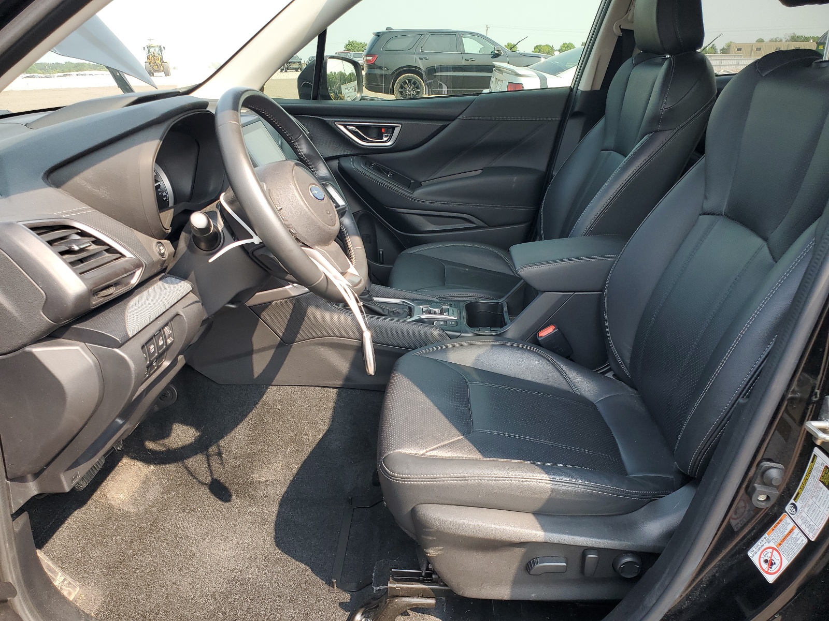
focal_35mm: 26
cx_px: 414
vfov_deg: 53.1
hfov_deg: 67.3
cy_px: 310
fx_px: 623
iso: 50
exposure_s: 1/244
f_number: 1.5
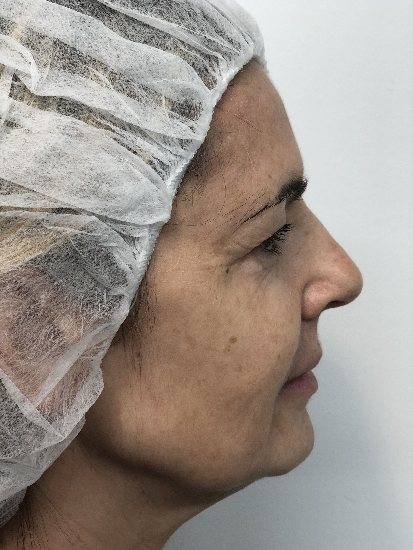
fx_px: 827
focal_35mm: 52
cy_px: 275
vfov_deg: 36.8
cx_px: 206
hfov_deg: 28.0
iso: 50
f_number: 2.4
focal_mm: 6
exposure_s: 1/50
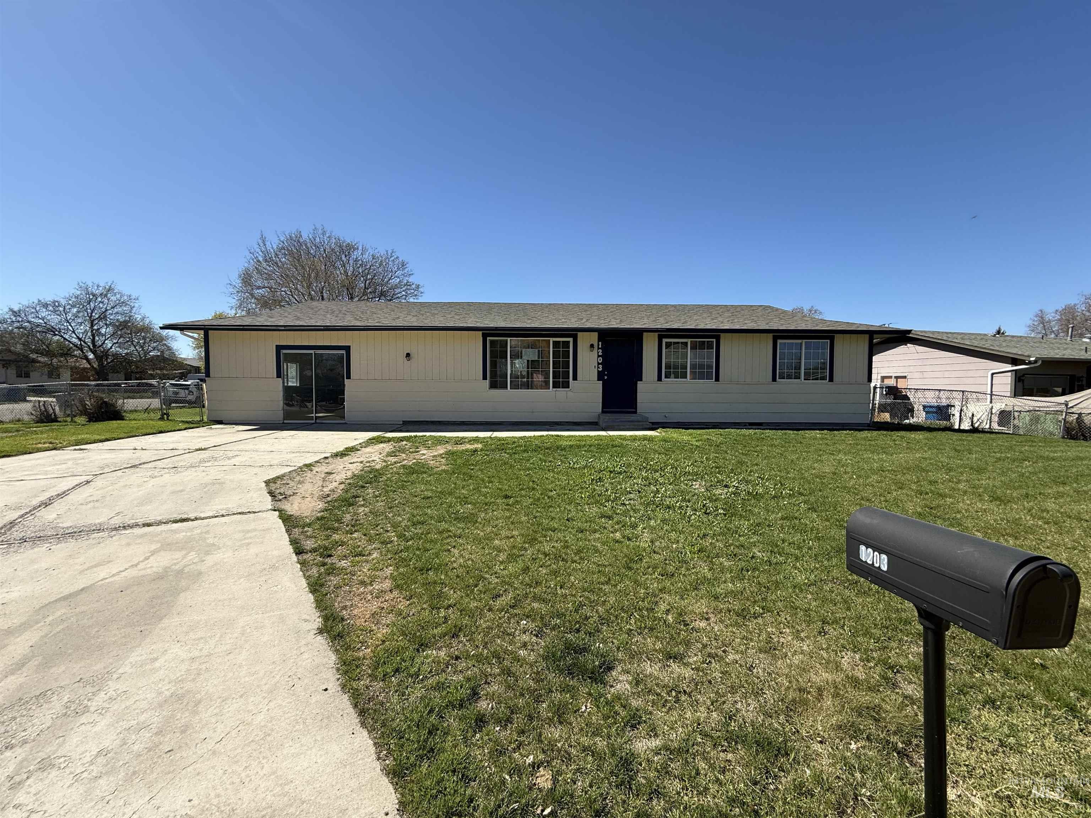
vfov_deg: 85.7
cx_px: 546
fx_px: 441
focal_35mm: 14
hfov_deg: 102.1
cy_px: 409
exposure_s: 1/1259
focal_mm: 2.22
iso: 50
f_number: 2.2
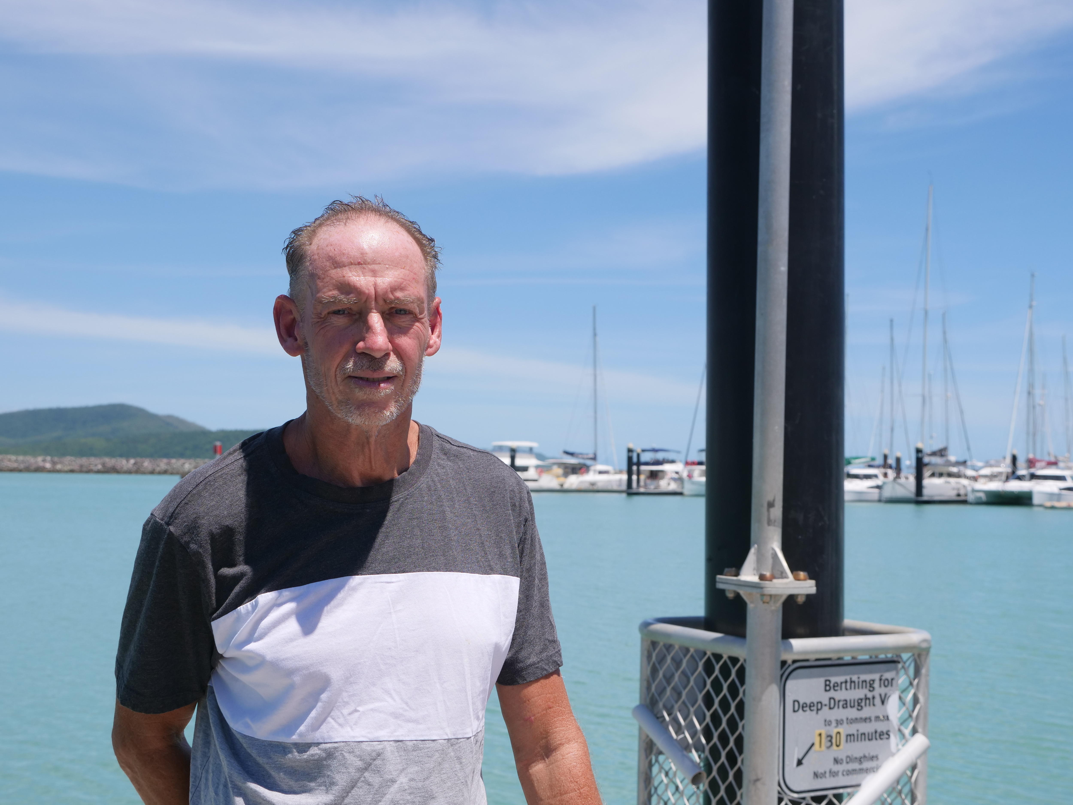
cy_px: 402
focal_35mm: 46
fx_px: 1426
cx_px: 536
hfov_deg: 41.2
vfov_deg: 31.5
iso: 200
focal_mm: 23
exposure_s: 1/1300
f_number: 5
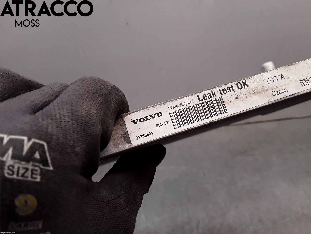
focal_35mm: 28
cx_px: 156
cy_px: 117
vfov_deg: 49.7
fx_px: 252
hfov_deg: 63.4
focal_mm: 2.91
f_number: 1.9
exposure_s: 1/198
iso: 100
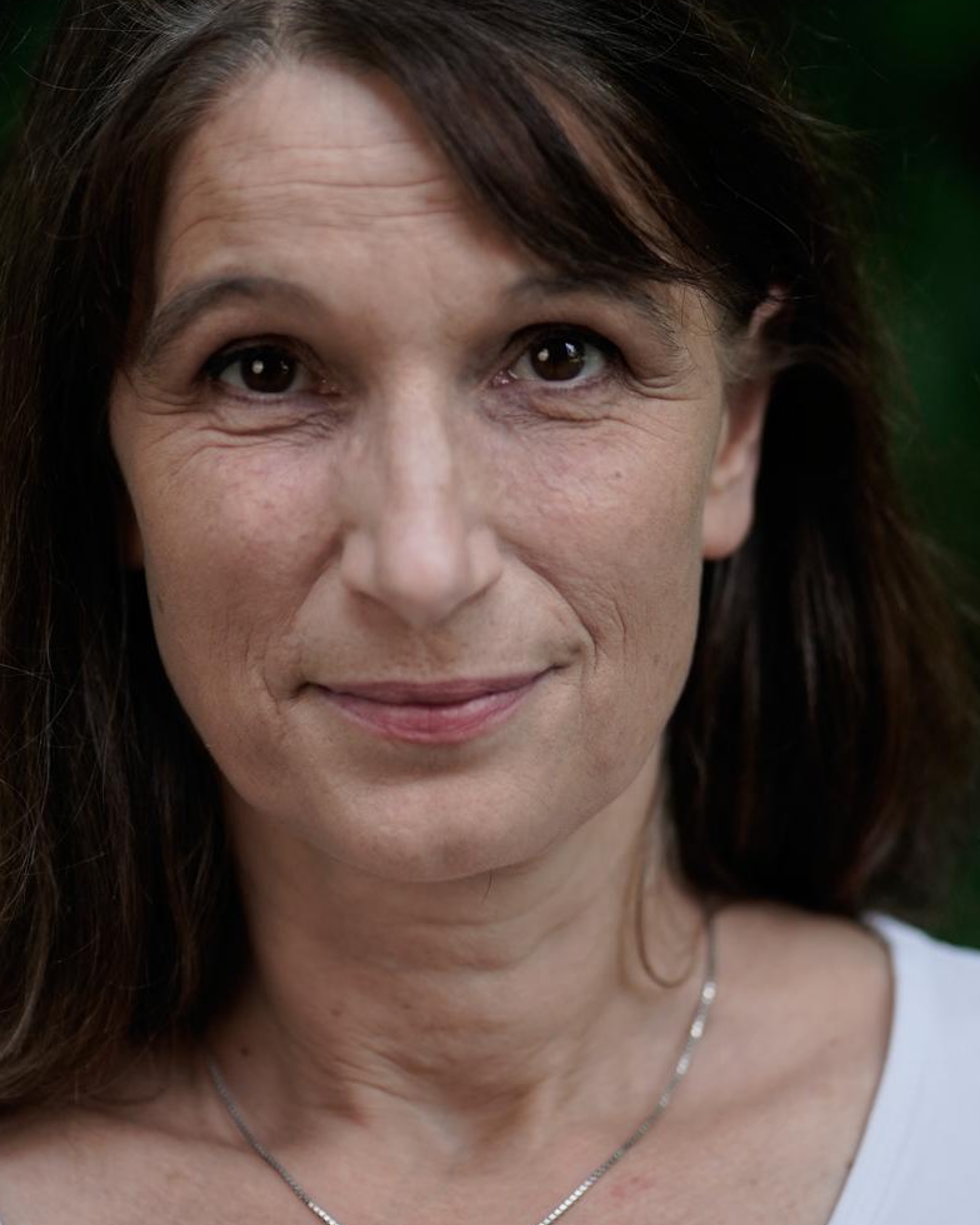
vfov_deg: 13.2
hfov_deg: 10.6
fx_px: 5293
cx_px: 488
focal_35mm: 146
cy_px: 554
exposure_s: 1/2000
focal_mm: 85
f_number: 1.8
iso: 320
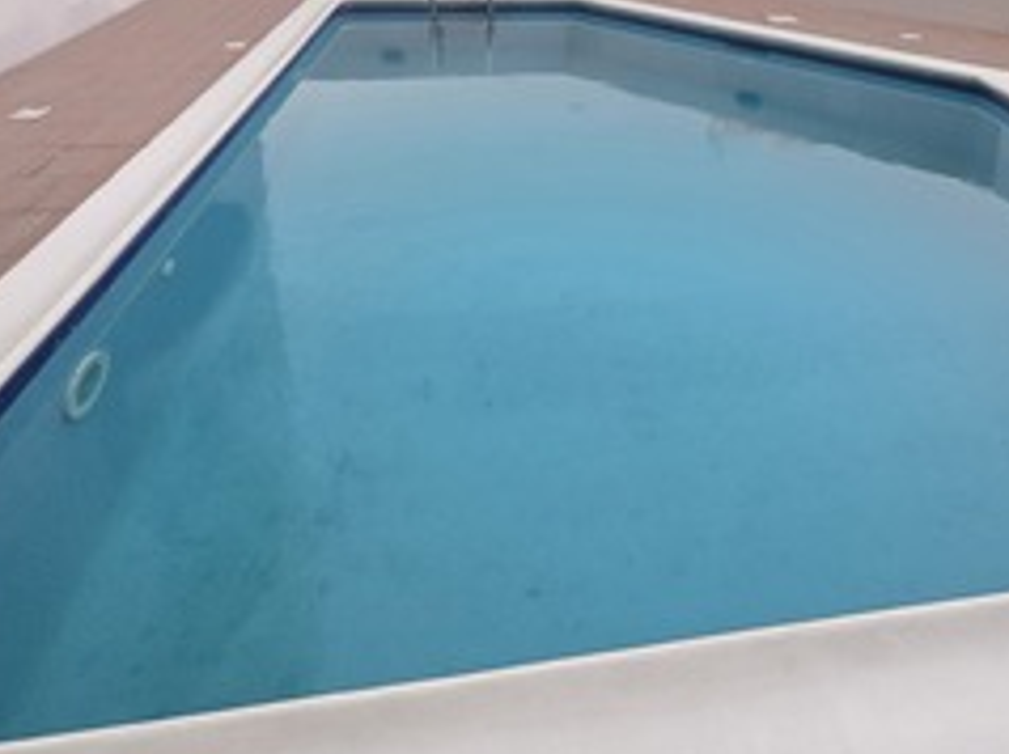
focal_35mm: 25
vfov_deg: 49.2
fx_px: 728
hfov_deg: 68.1
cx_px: 647
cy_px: 83
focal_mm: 2.2
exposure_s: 1/50
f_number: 1.9
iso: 1250
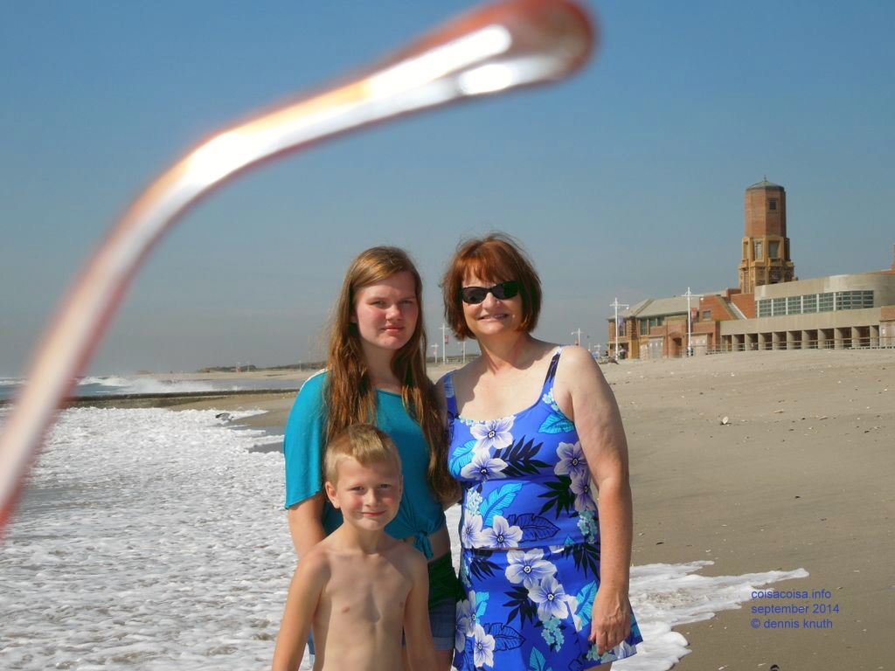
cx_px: 448
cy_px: 336
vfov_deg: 24.0
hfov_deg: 31.7
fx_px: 1577
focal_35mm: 61
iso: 100
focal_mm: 11
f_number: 4.3
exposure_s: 1/1250
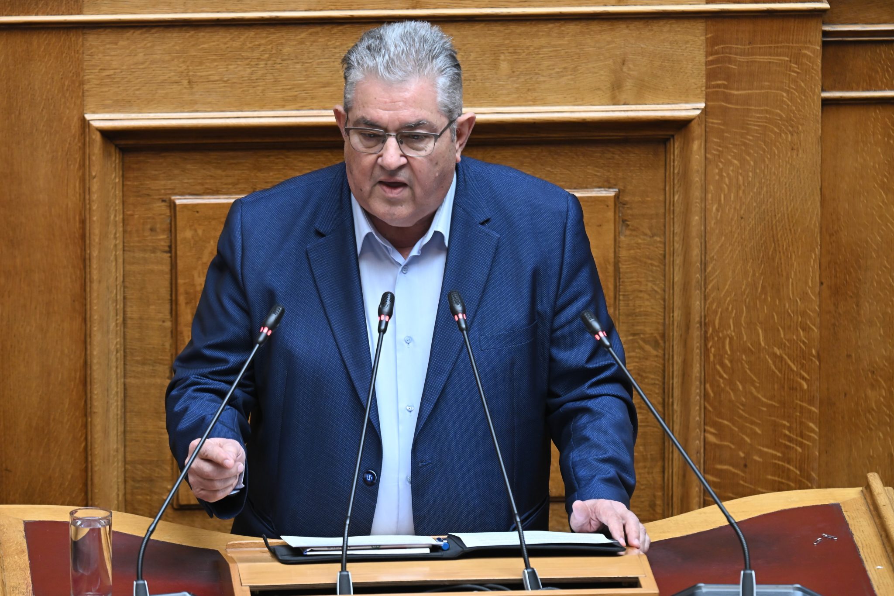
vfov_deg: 3.1
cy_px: 298
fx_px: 10925
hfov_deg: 4.7
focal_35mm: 440
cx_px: 447
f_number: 6
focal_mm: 440
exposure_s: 1/250
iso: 2800
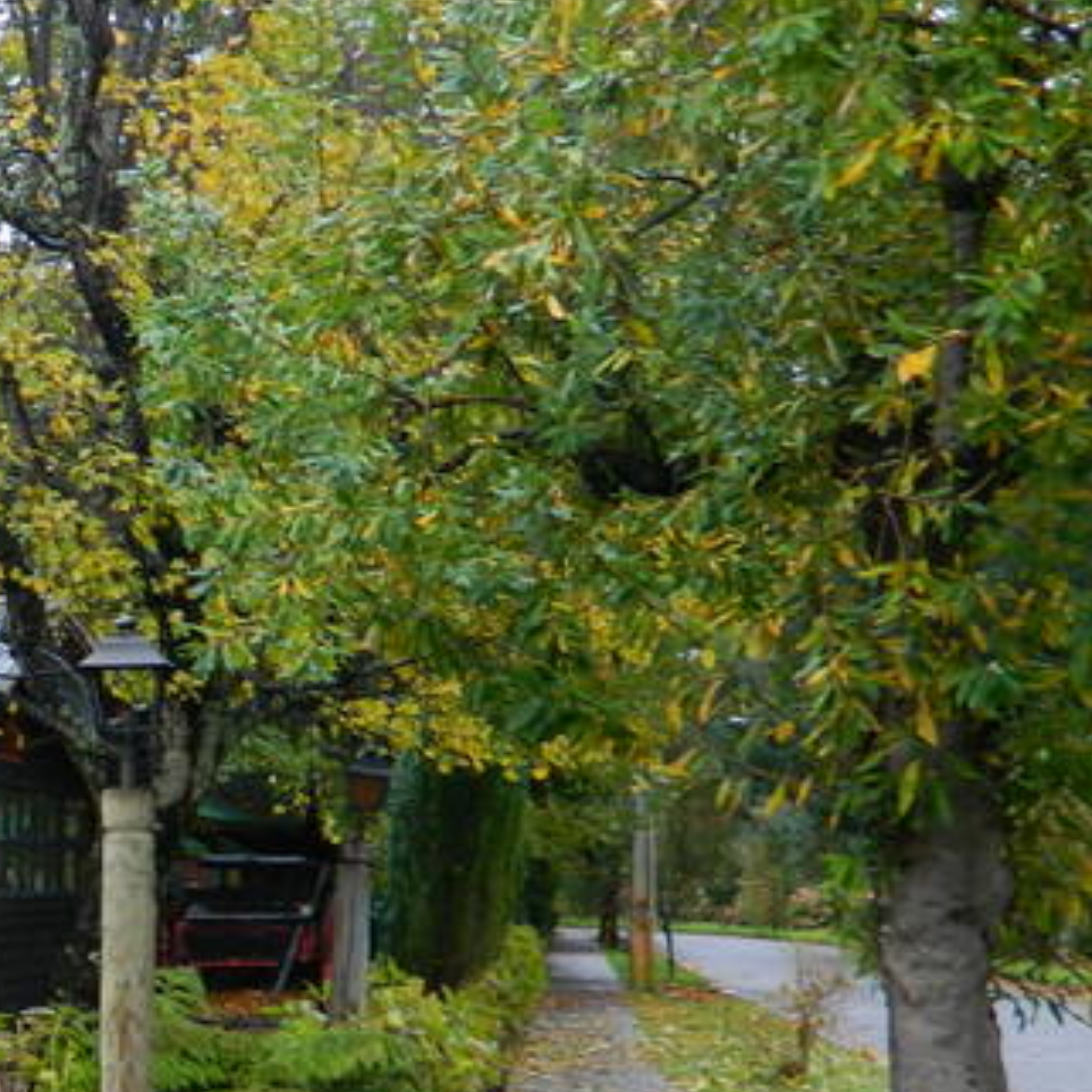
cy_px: 803
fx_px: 2748
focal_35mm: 77
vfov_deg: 22.3
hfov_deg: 20.8
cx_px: -265
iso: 110
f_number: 3.3
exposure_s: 1/30
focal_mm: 6.2
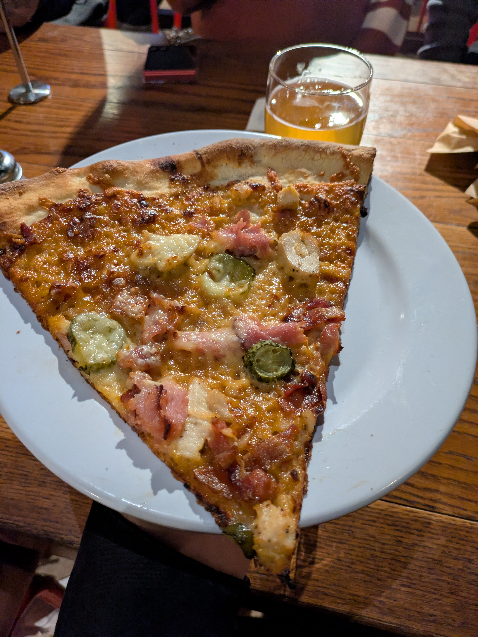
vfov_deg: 69.4
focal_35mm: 25
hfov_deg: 54.9
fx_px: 460
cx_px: 239
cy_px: 318
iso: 1000
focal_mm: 5.43
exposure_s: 1/16.7
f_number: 1.89
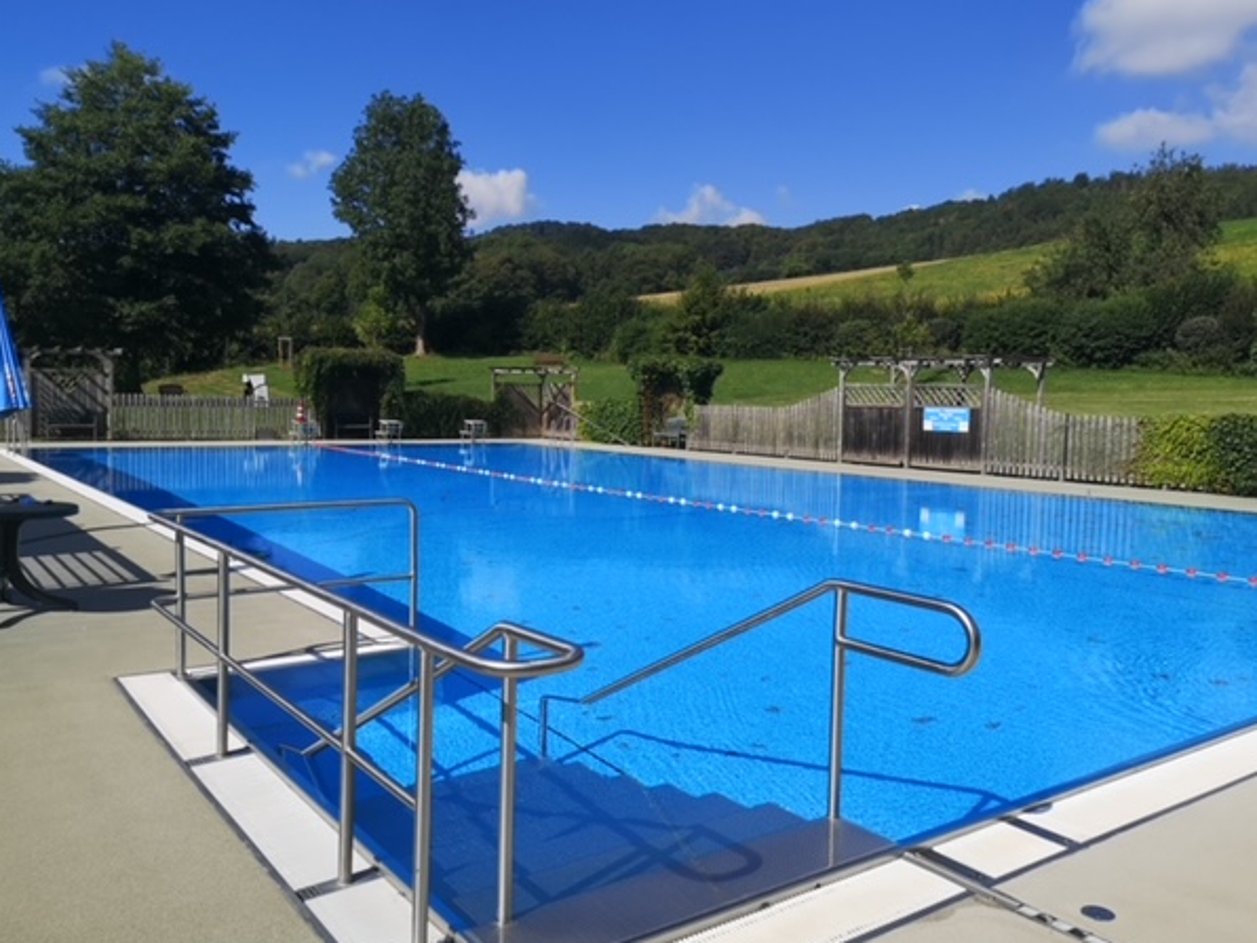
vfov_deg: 48.2
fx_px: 1053
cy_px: 464
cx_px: 593
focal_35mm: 29
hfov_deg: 61.6
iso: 50
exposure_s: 1/3460
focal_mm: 5.58
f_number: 1.8
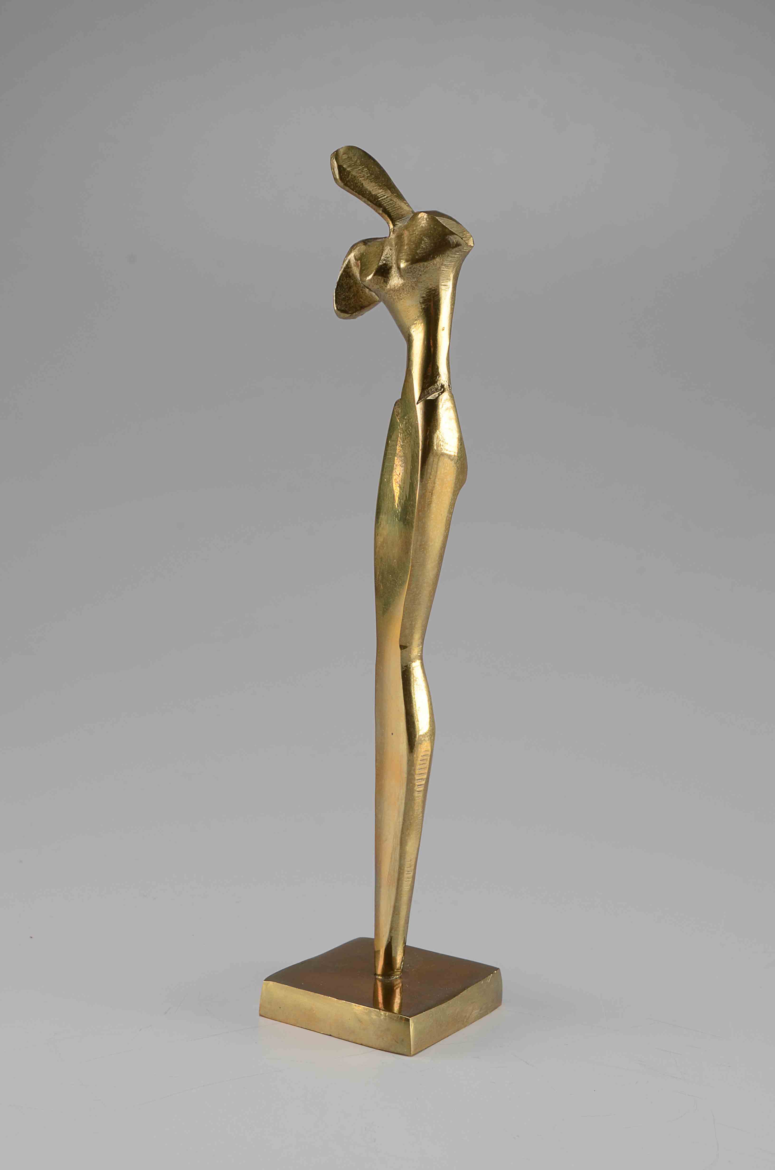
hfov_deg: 21.5
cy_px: 585
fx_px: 2043
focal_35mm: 63
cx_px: 388
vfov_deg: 32.0
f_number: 14
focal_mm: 42
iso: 100
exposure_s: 1/80
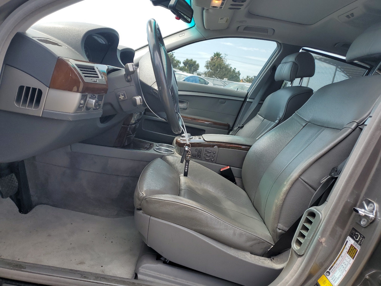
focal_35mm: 26
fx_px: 286
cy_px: 143
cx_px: 190
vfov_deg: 53.1
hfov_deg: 67.3
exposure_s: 1/667
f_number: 1.5
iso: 50
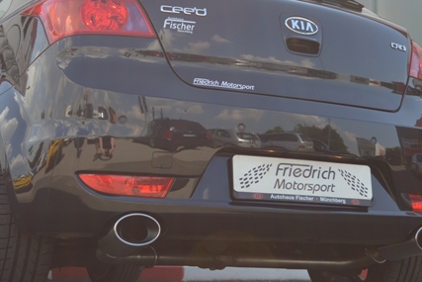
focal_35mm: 54
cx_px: 151
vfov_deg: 25.0
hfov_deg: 36.6
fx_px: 633
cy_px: 116
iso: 100
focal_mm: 24
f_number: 4
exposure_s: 1/320
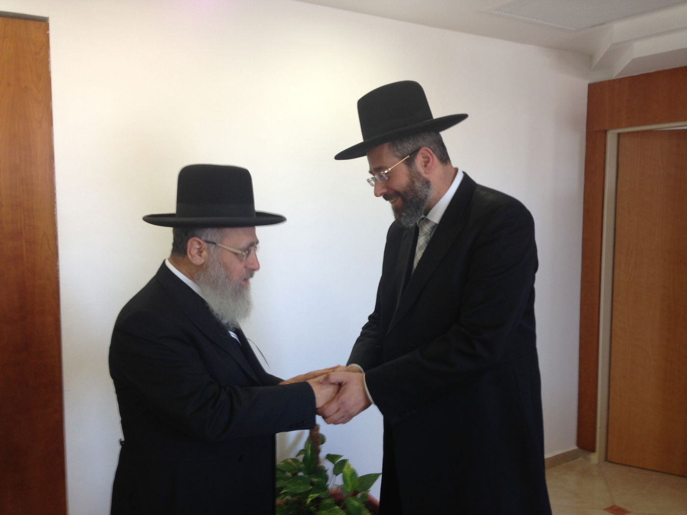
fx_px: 655
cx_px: 344
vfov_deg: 42.9
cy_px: 258
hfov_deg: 55.4
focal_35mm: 33
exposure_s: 1/20
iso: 50
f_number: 2.4
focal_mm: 4.13
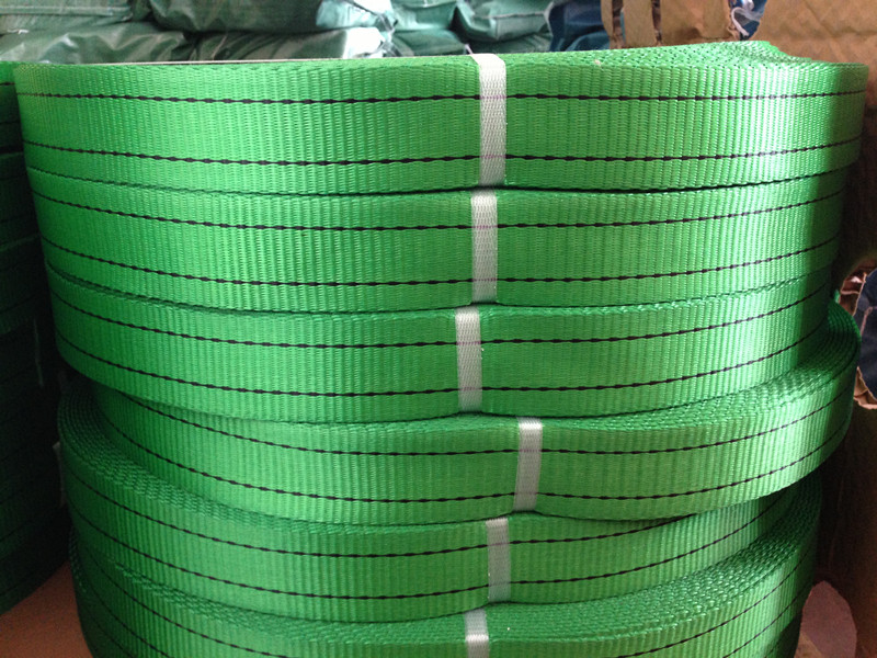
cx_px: 438
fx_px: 836
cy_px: 329
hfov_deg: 55.4
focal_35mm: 33
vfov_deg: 42.9
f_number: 2.4
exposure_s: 1/20
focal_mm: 4.13
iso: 200
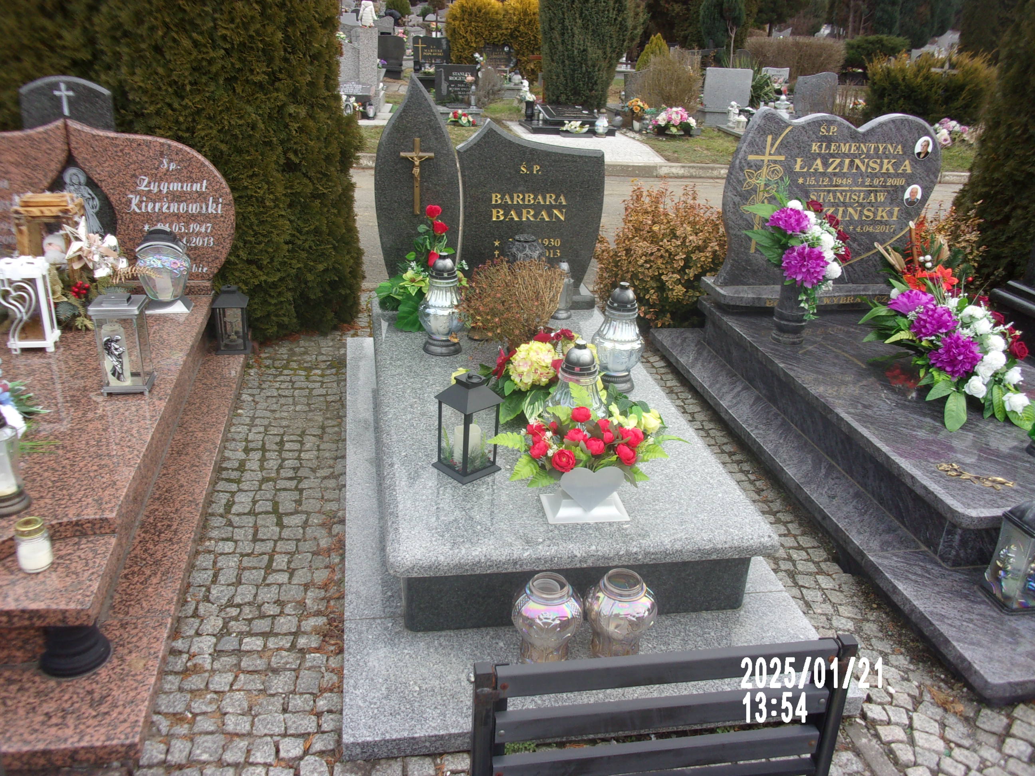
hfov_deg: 63.4
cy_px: 388
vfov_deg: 49.7
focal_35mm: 28
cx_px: 518
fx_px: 837
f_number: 3.9
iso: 80
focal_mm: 5.1
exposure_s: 1/90
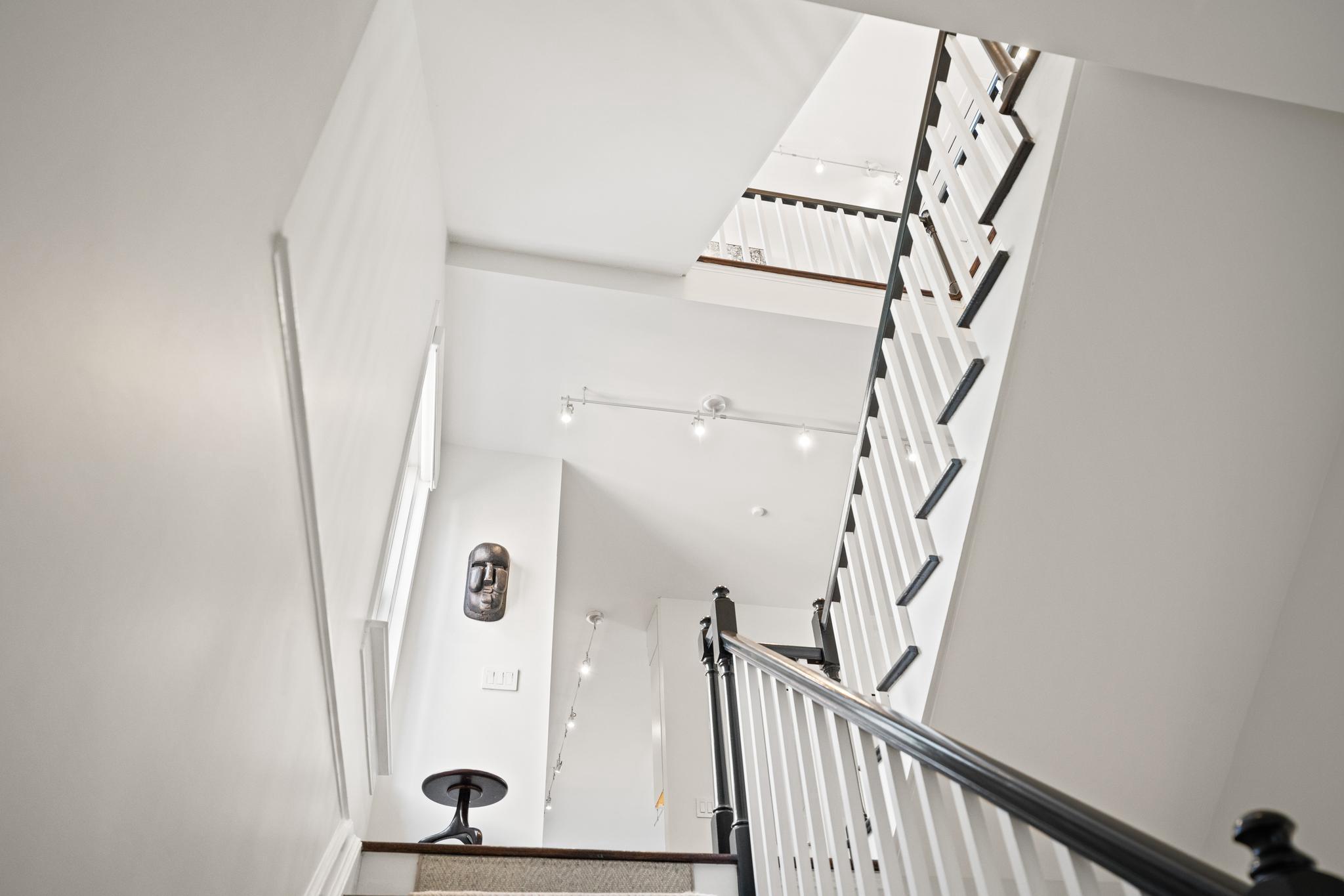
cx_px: 672
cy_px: 448
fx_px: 896
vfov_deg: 53.1
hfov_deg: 73.7
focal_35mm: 24
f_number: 2.8
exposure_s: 1/20
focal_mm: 24
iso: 800
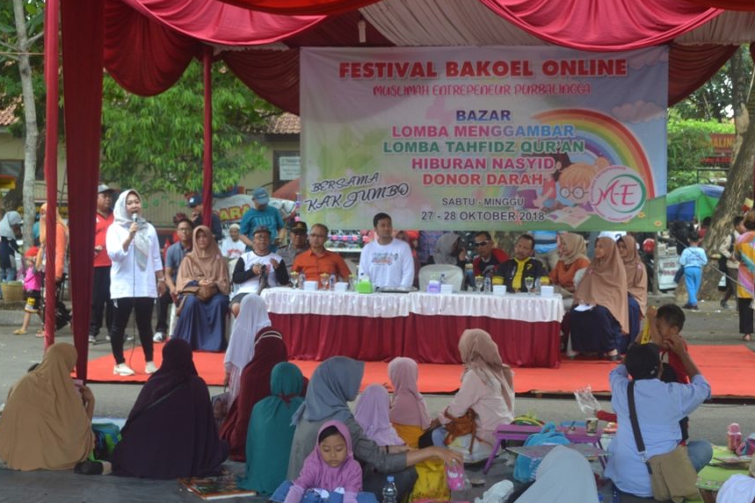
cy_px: 254
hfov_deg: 32.1
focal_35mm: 63
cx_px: 402
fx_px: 1313
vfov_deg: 21.7
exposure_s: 1/125
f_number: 5.6
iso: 320
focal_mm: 35
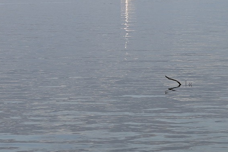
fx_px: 1185
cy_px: 23
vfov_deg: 7.3
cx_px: 56
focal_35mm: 187
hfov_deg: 11.0
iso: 200
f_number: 5
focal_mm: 70
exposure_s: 1/500
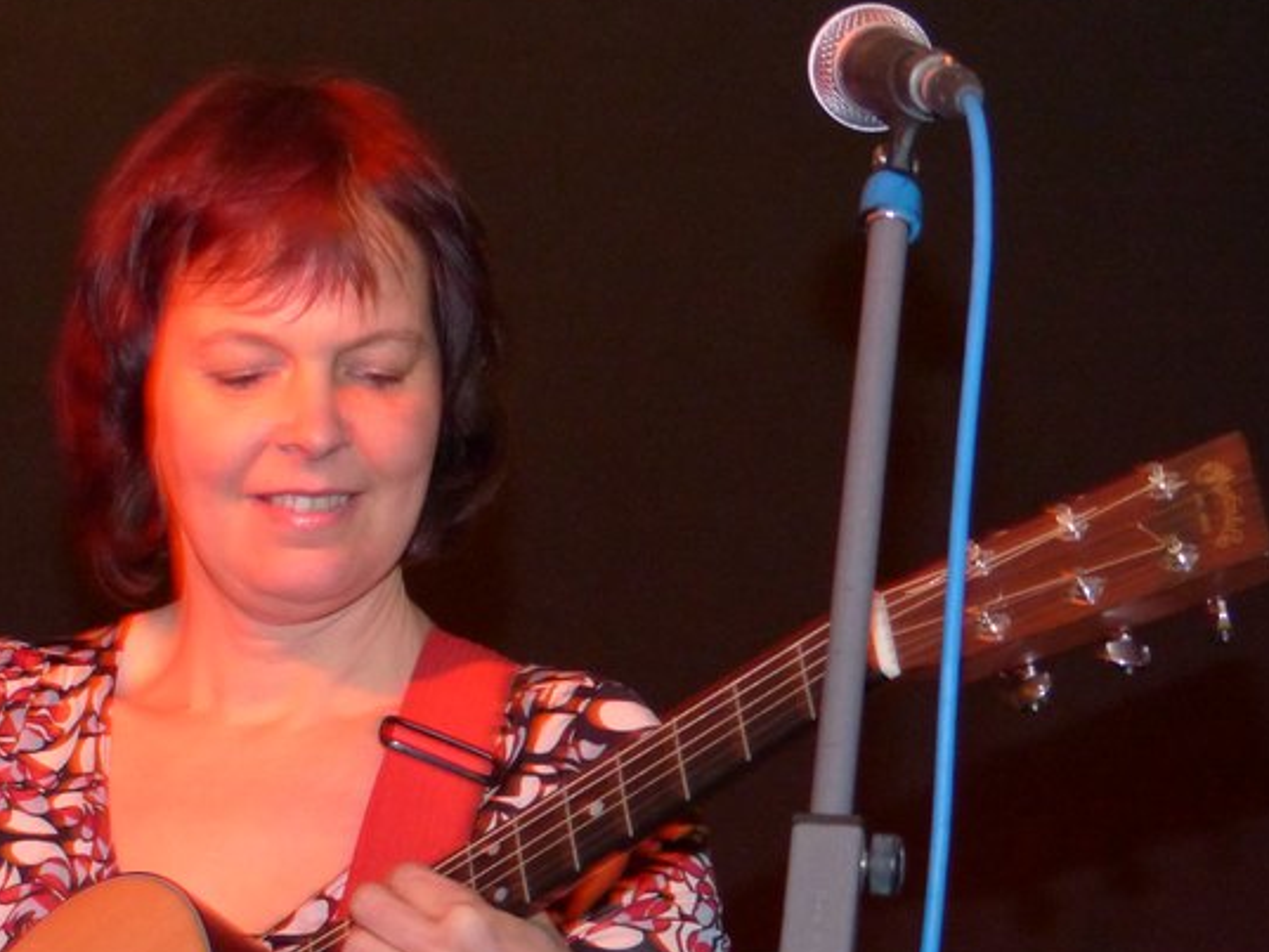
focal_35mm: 190
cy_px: 813
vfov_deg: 7.8
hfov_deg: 10.4
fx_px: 6967
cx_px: 158
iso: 400
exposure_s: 1/60
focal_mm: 18.3
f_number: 2.8
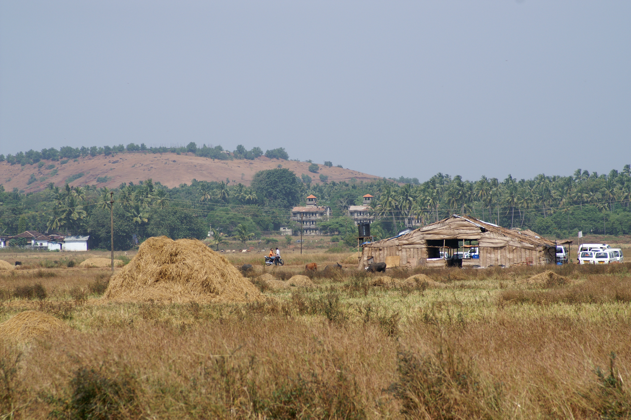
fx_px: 2758
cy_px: 210
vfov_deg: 8.7
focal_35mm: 158
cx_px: 316
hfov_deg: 13.1
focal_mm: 105
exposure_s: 1/640
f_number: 9
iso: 200
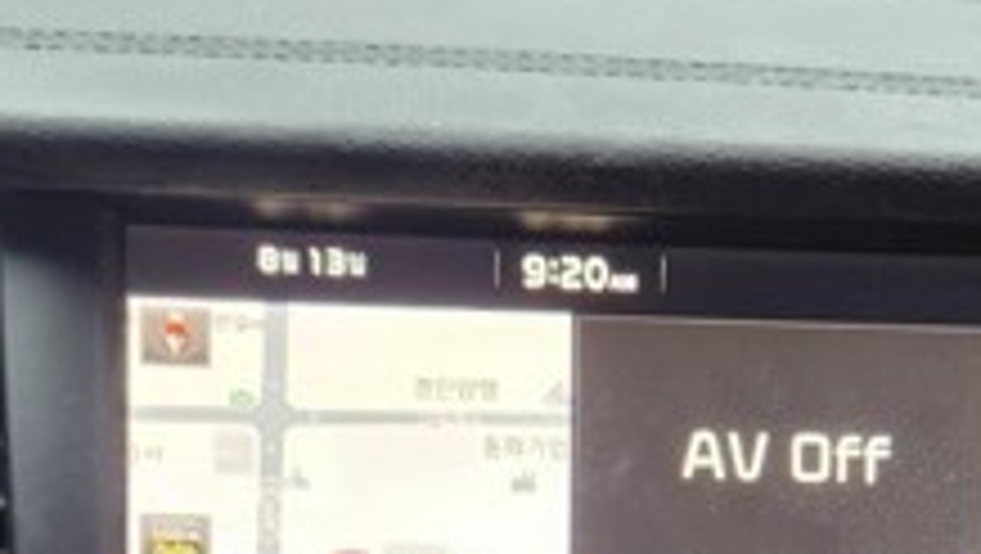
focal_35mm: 69
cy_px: 914
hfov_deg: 30.3
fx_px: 1796
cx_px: 652
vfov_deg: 15.6
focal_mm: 5.4
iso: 500
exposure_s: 1/120
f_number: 1.8
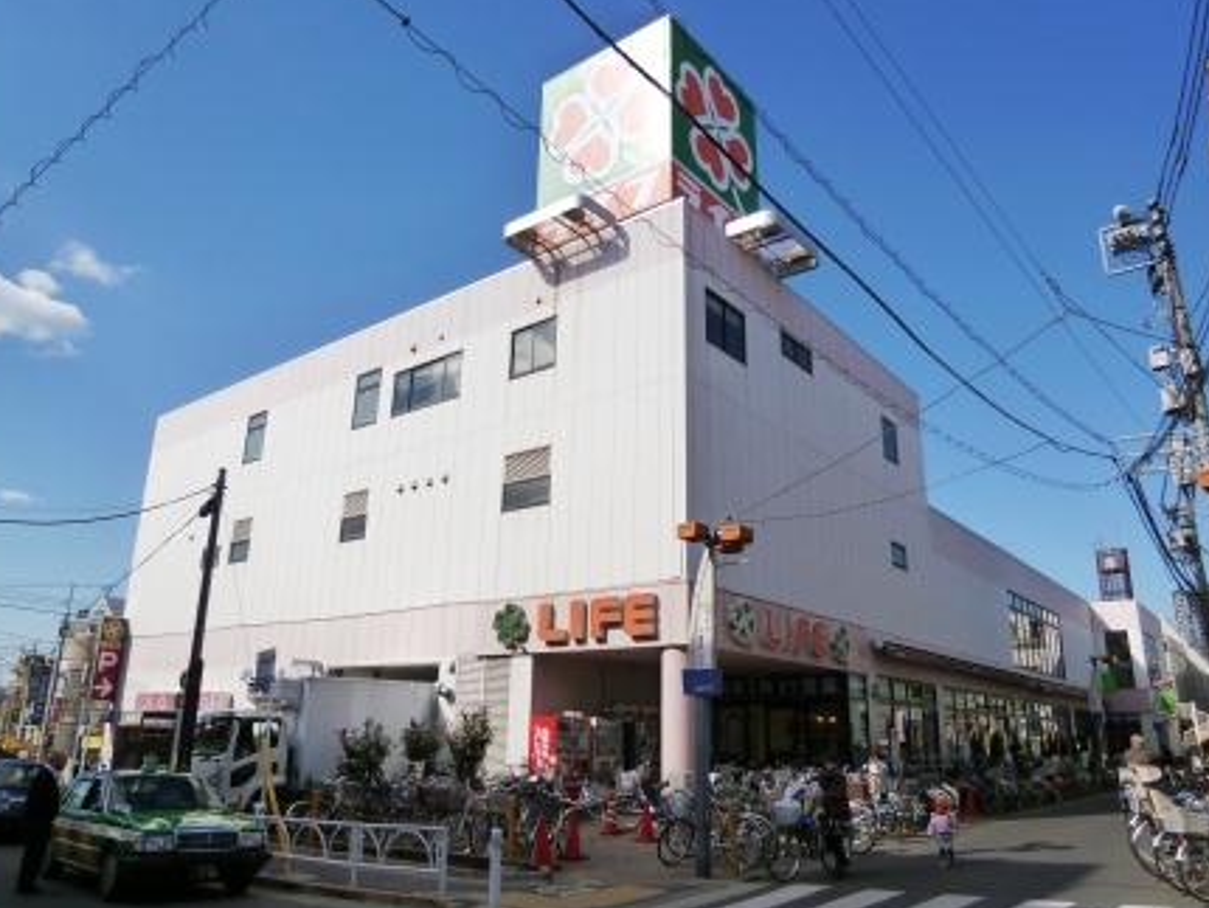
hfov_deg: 69.4
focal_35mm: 25
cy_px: 453
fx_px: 874
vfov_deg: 54.9
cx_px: 590
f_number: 8
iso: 160
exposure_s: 1/200
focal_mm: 4.3
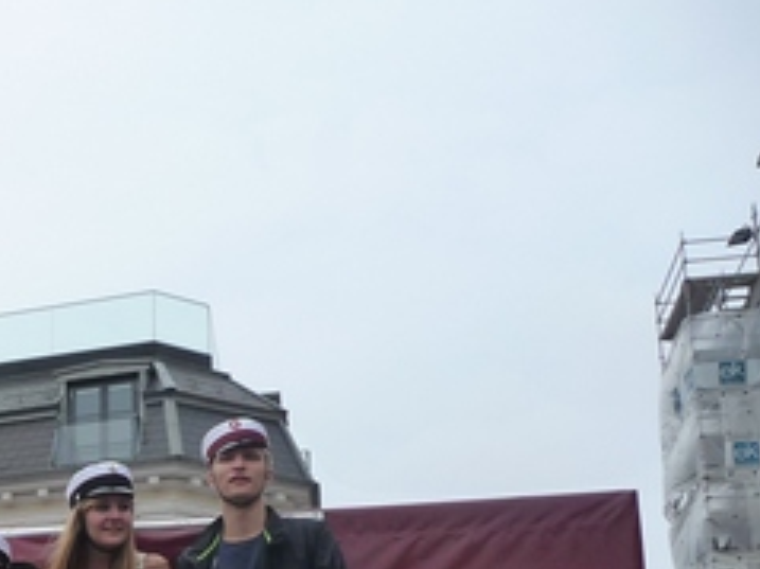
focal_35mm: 75
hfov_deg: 23.3
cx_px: -207
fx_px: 1646
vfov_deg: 18.5
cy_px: 696
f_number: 3.3
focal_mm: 4.7
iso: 160
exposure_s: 1/1300
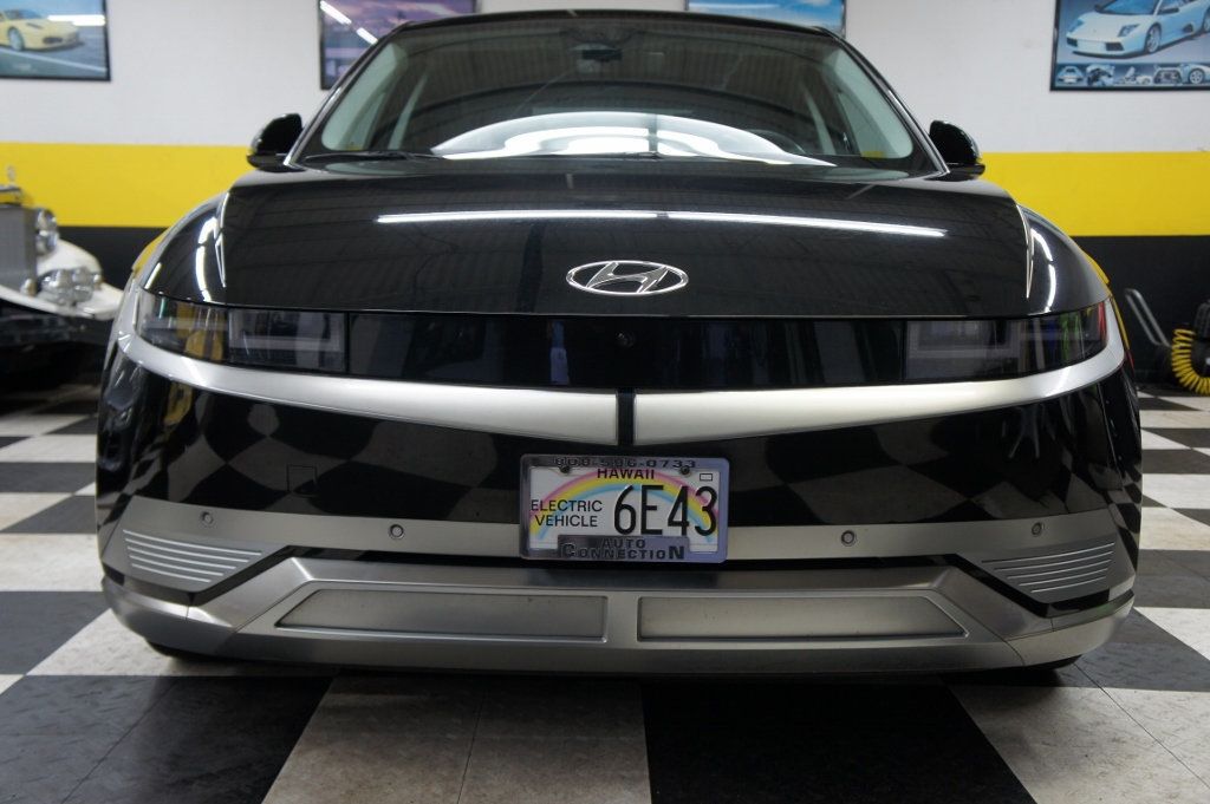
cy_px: 402
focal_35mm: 38
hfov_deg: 51.3
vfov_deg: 35.4
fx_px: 1259
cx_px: 605
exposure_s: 1/40
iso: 400
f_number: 4
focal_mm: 25
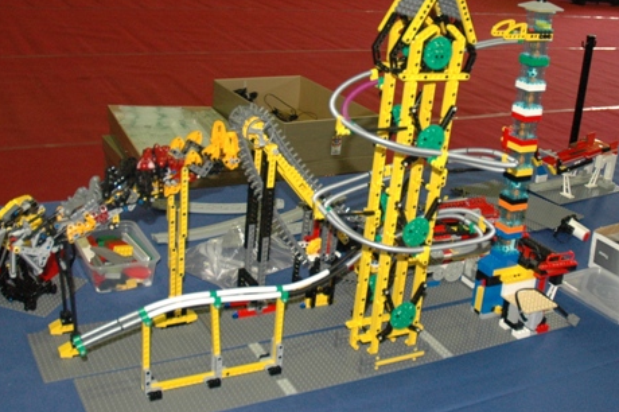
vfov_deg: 28.5
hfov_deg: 41.9
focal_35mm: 47
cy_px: 149
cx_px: 351
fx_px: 808
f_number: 4
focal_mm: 18
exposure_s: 1/60
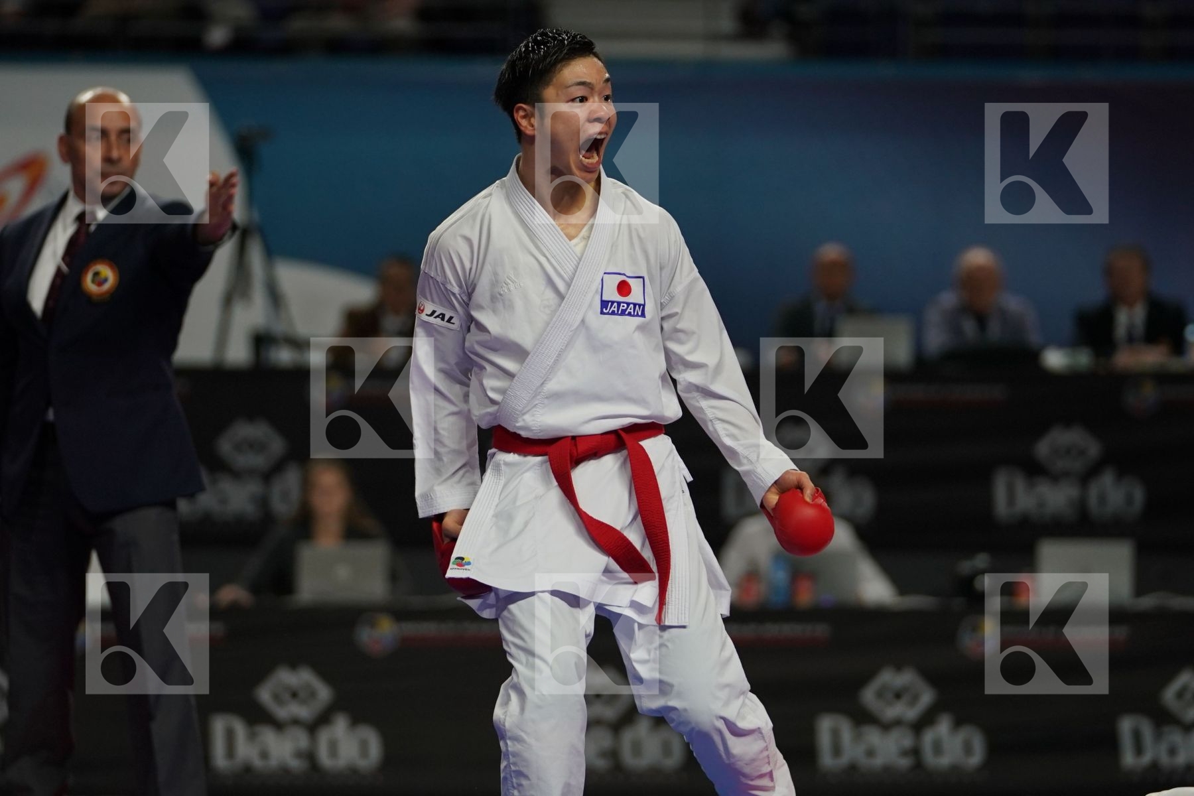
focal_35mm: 237
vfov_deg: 5.8
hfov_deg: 8.7
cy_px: 398
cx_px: 597
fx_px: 7860
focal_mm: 158
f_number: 2.8
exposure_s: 1/1000
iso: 800
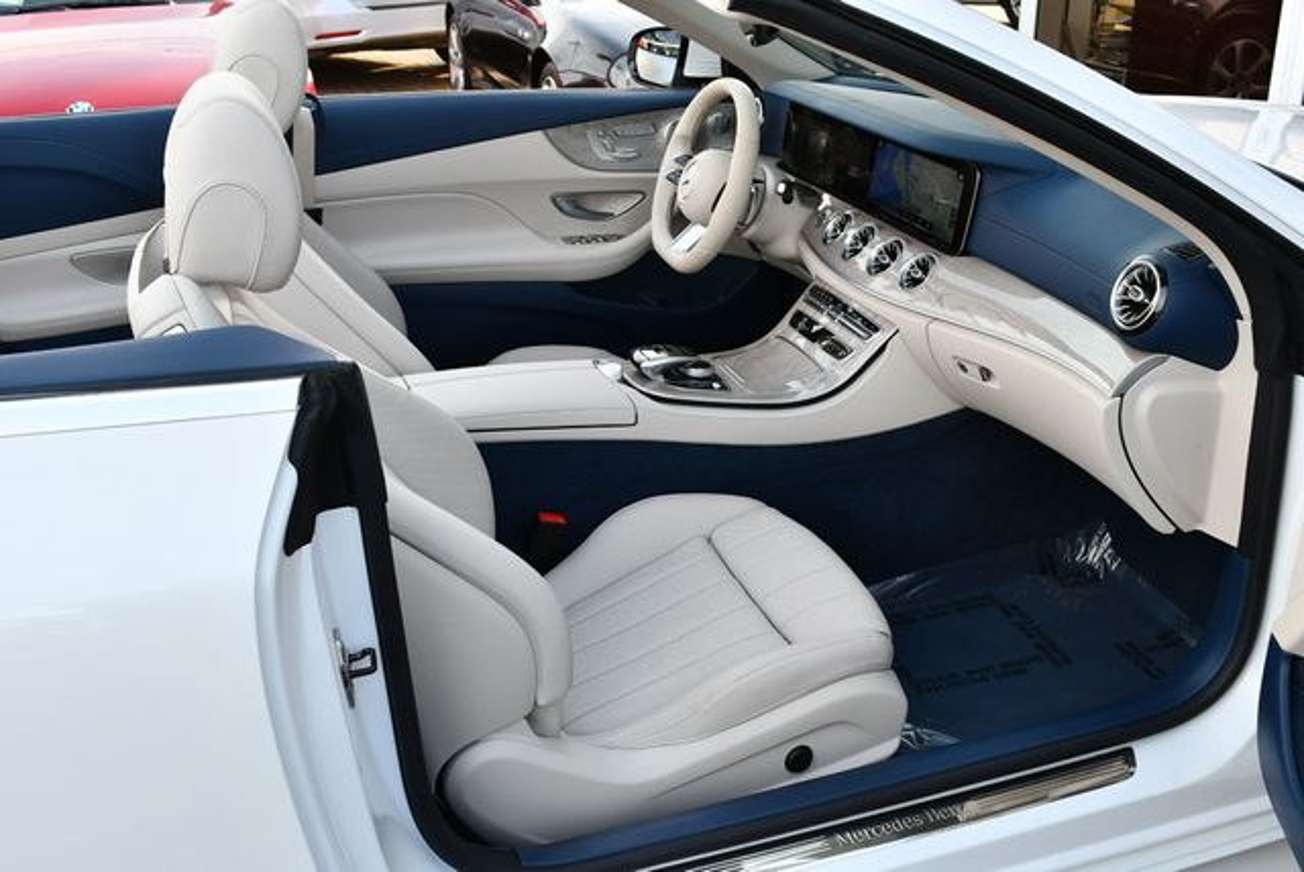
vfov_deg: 36.9
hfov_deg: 53.1
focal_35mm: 36
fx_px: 1305
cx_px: 652
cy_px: 436
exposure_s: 1/250
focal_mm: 18
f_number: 5.6
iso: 250
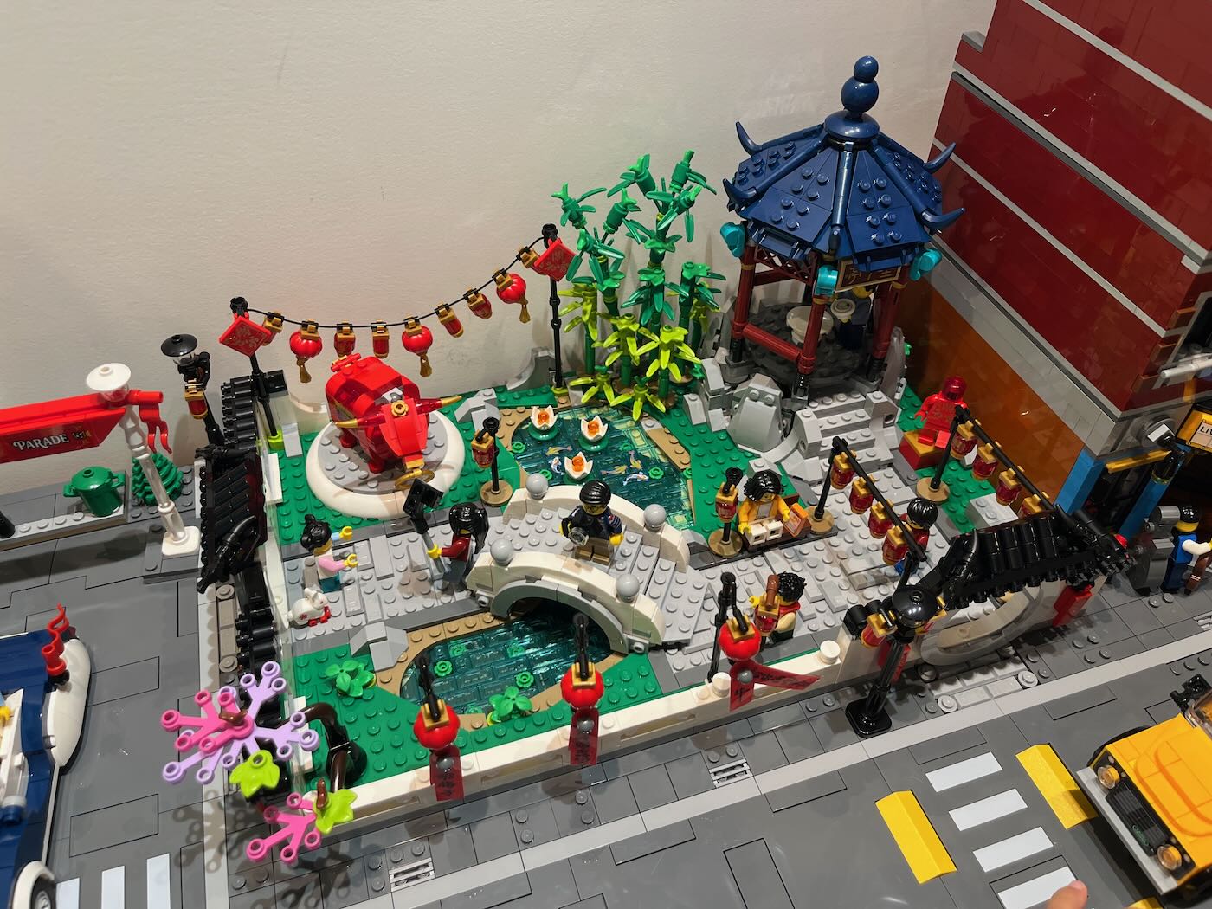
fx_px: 910
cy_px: 454
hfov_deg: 67.3
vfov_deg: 53.1
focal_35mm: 26
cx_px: 606
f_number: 1.6
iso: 125
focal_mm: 5.1
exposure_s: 1/120
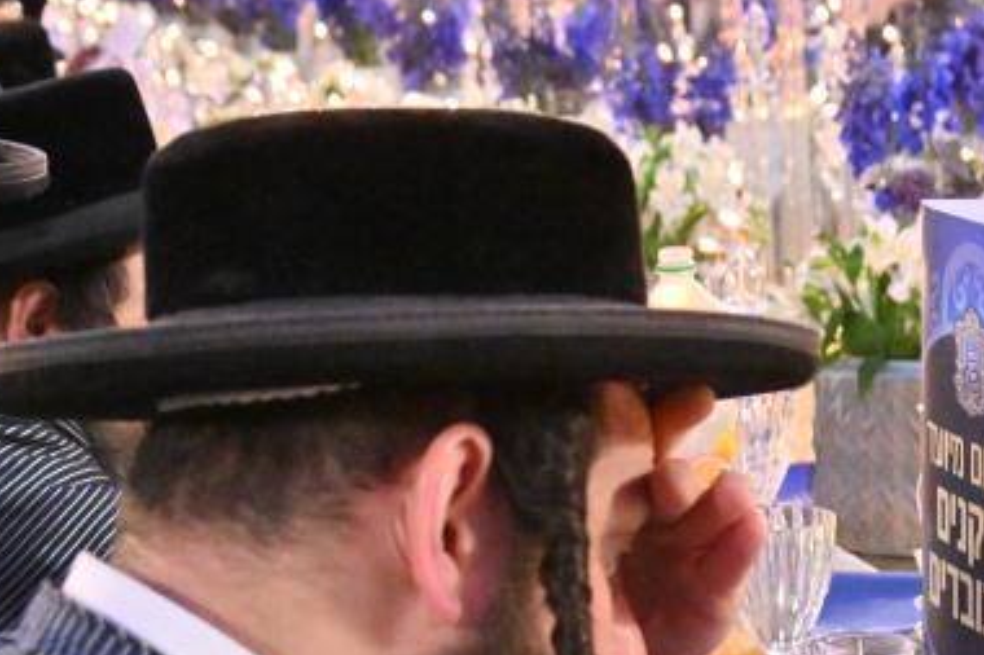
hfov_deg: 20.9
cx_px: 707
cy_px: 818
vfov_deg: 13.6
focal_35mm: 97
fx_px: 2650
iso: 2500
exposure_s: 1/320
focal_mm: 24
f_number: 4
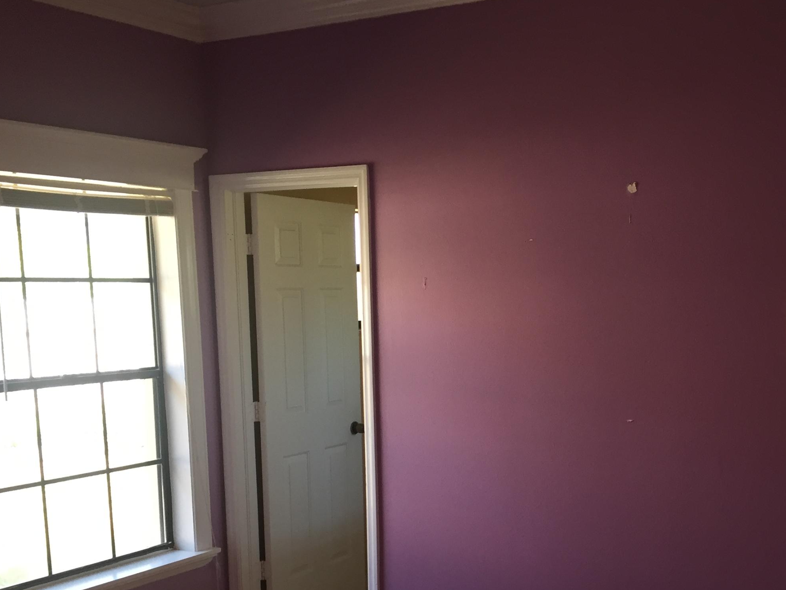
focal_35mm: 44
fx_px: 999
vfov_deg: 32.3
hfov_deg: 42.2
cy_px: 438
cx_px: 541
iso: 32
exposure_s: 1/30
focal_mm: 4.15
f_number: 2.2
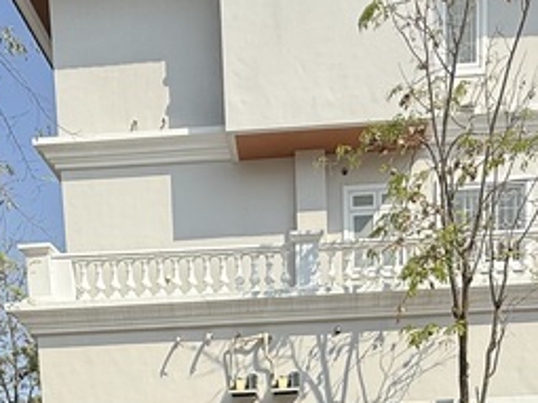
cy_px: 593
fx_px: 684
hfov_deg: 43.0
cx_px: 276
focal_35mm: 44
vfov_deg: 25.4
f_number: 2.2
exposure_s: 1/1613
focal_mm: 2.22
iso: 50
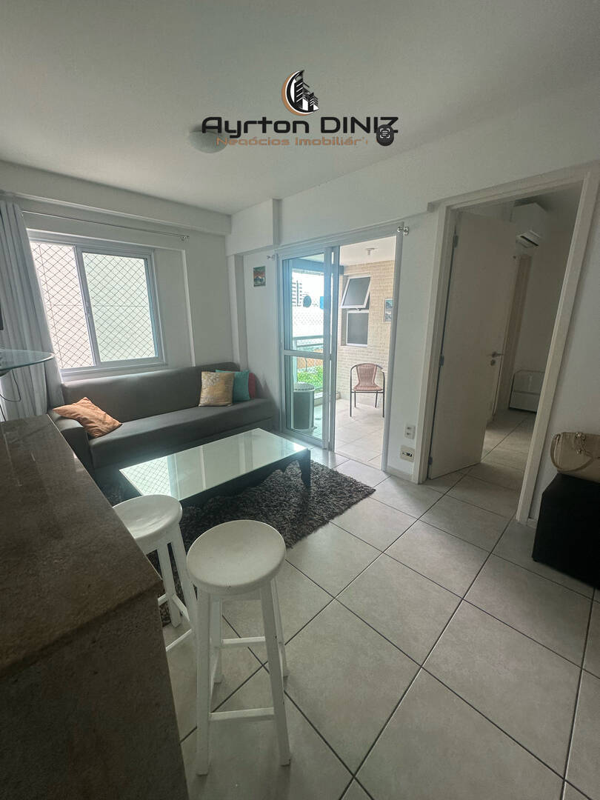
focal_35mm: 14
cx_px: 300
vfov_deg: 102.1
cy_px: 400
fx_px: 324
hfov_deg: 85.7
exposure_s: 1/120
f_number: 2.2
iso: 100
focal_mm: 2.22
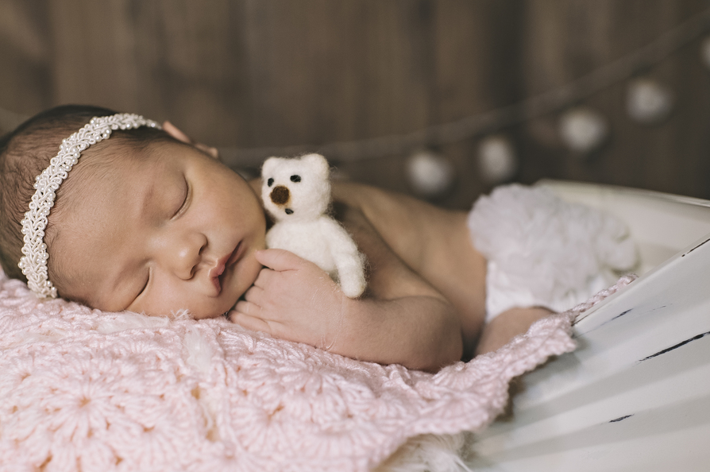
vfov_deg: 28.5
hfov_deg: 41.9
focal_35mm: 47
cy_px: 285
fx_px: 926
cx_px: 326
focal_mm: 35
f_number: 2.8
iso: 500
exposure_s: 1/200
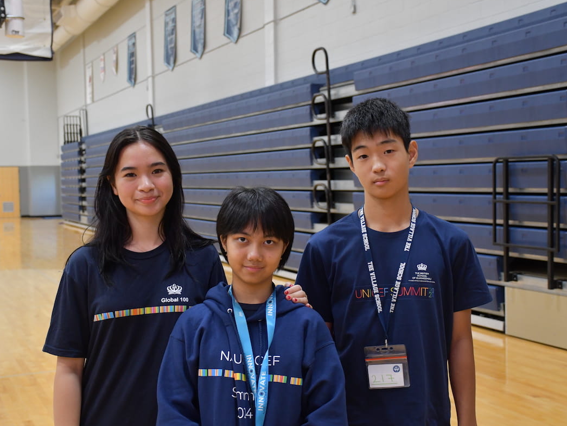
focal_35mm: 53
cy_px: 210
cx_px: 278
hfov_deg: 36.2
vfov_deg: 27.5
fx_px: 868
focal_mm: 32
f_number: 4
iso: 1800
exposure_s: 1/125
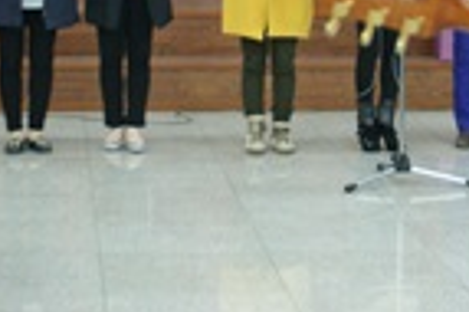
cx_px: 262
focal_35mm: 147
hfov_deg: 14.0
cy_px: -67
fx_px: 1913
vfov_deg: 9.2
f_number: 4
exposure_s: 1/15
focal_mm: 28
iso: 400
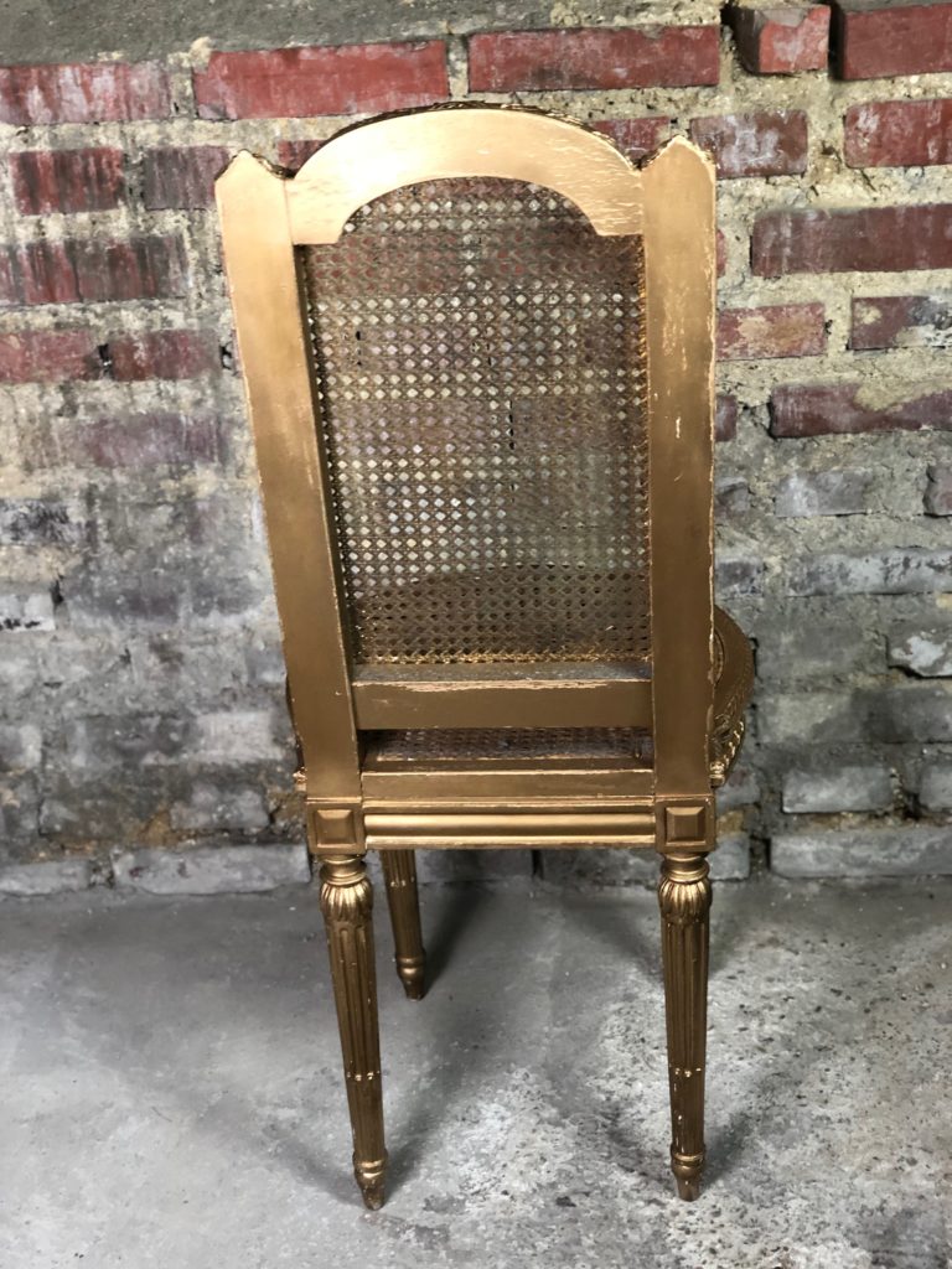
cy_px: 634
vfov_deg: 36.8
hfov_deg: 28.0
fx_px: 1907
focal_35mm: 52
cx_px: 476
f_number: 2.4
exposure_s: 1/33
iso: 100
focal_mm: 6
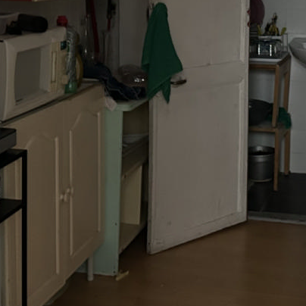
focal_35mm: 82
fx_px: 820
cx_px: 245
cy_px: 30
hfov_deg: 20.9
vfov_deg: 20.7
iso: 640
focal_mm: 5.7
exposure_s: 1/37
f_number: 1.5
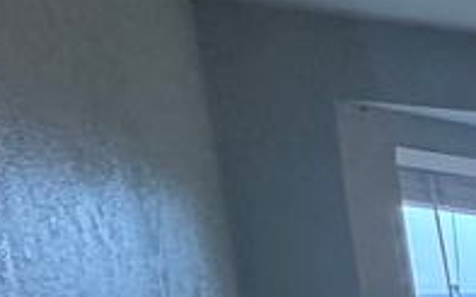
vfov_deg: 15.4
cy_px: 471
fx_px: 999
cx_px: 1203
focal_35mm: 77
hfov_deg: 14.2
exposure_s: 1/60
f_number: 2.2
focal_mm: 2.22
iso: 400
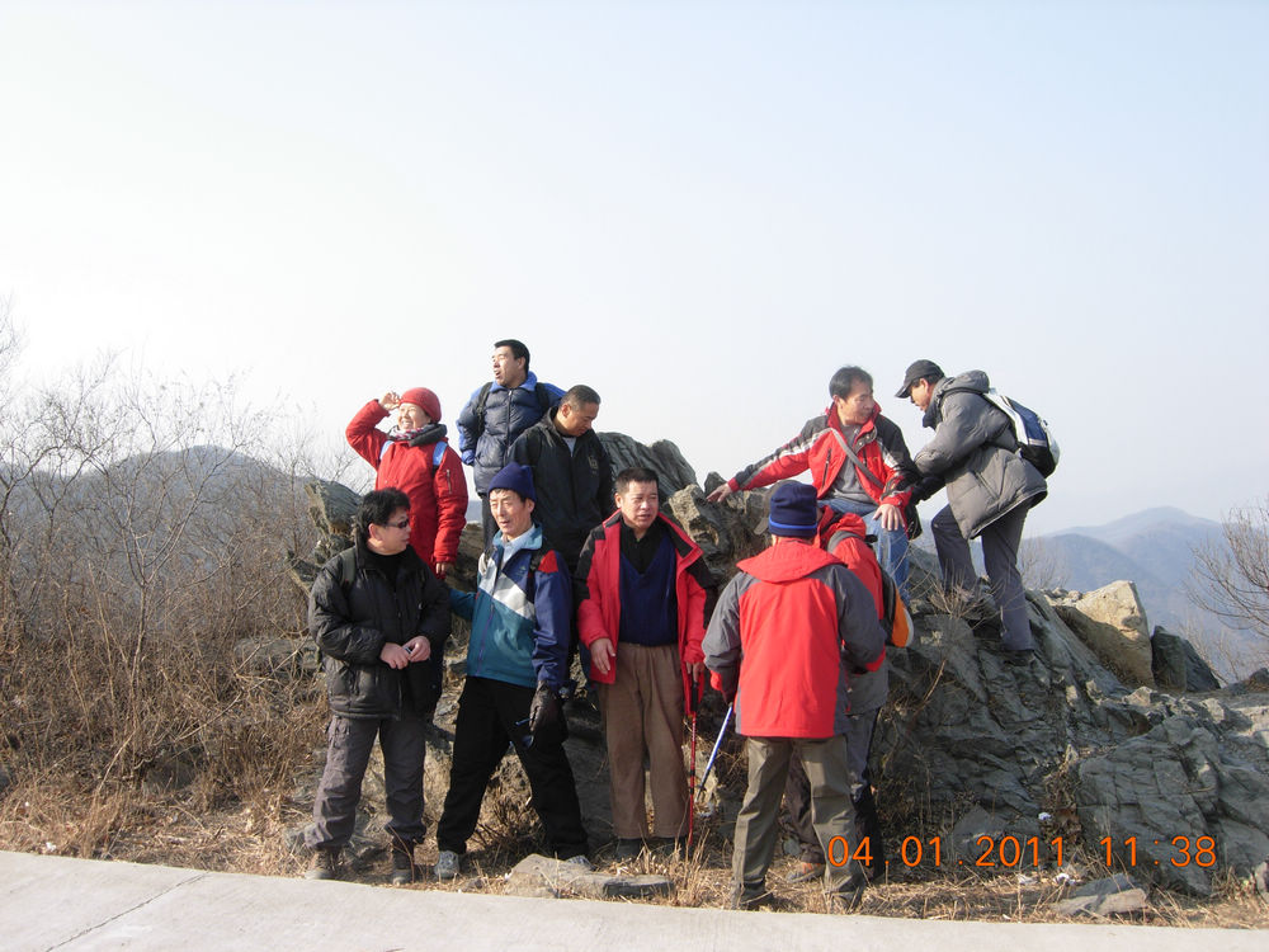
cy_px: 476
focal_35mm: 36
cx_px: 634
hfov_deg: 51.4
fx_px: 1320
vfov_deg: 39.7
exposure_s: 1/235
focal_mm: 7.5
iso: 50
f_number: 4.3
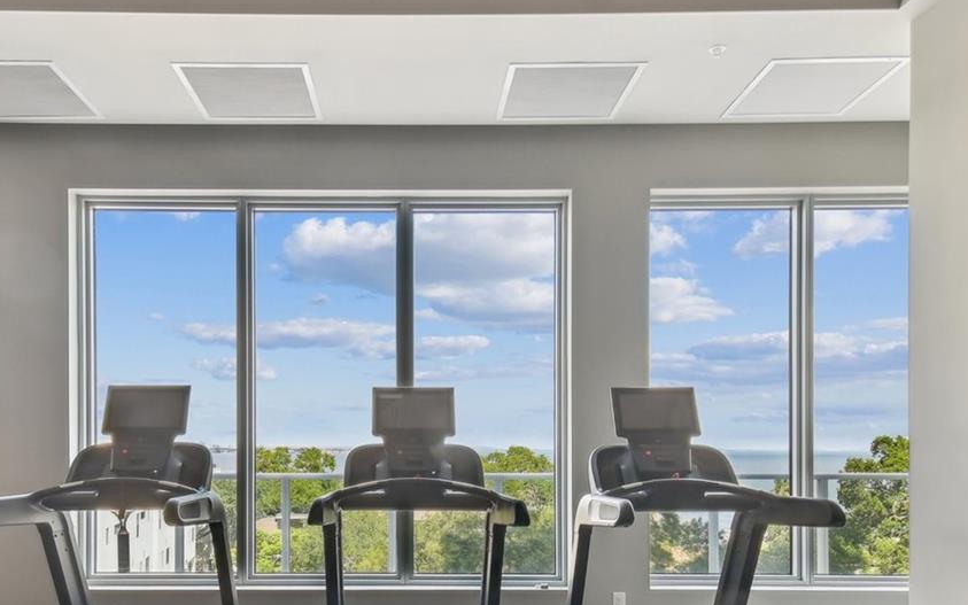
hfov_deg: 64.1
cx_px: 395
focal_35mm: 29
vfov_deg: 41.9
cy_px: 450
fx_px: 765
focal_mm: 10
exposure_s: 1/25
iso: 100
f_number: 7.1
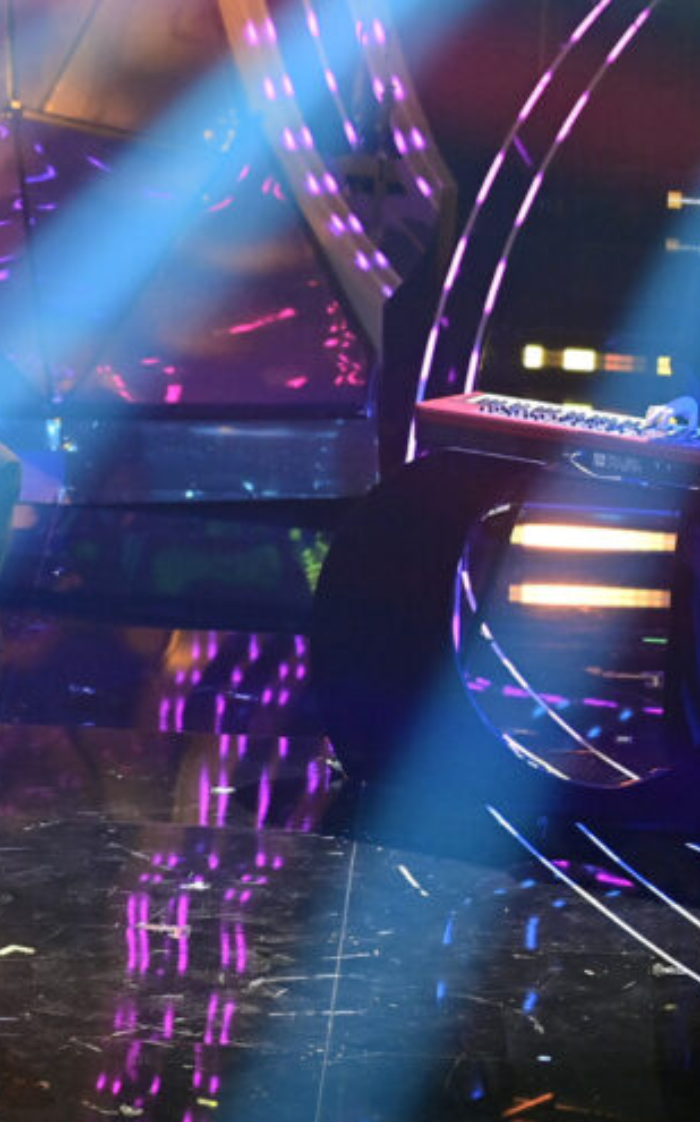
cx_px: -159
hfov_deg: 5.2
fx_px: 7729
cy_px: 465
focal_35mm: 253
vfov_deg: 8.3
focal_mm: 120
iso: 4000
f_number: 2.8
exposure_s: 1/640
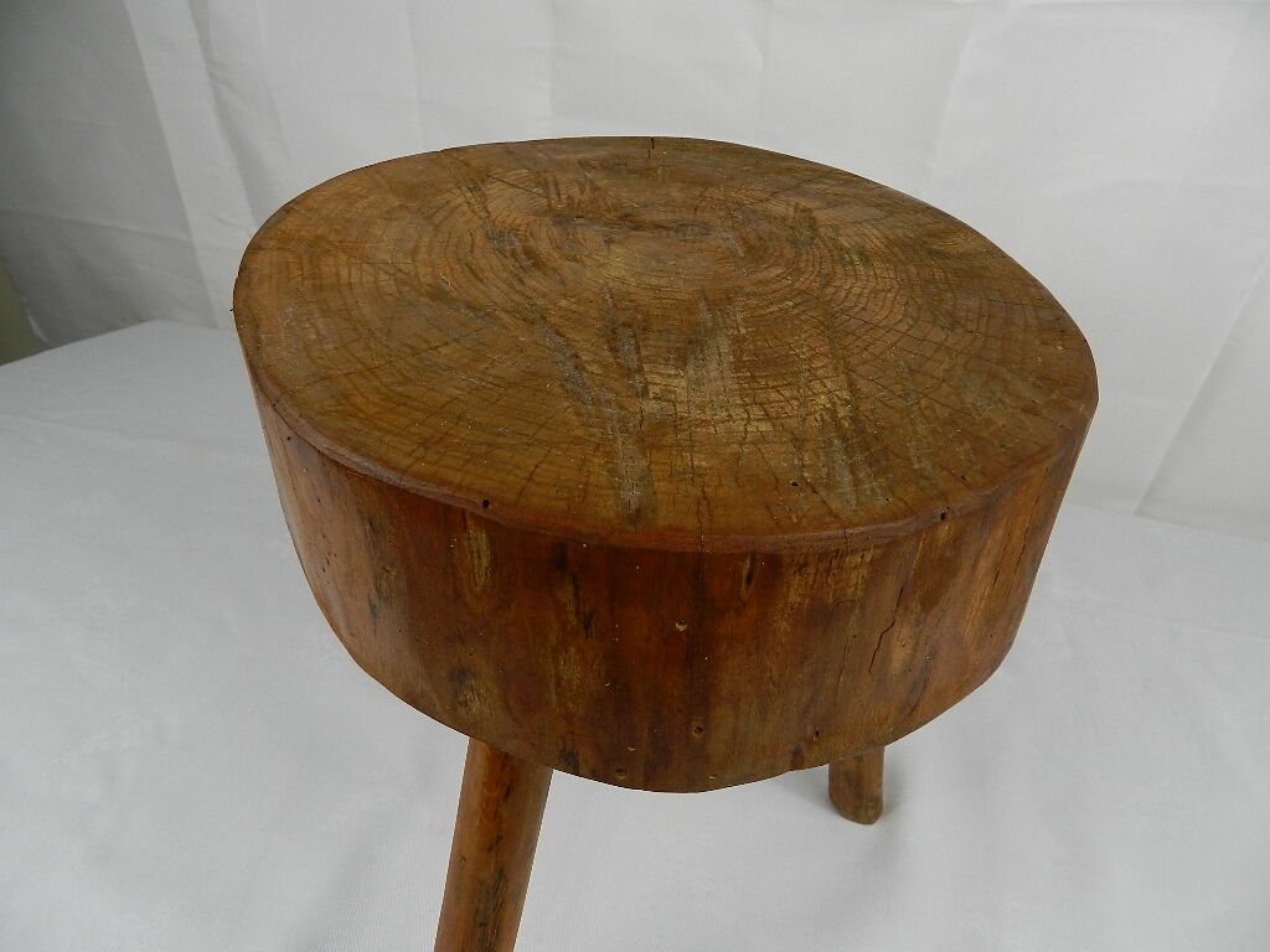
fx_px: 844
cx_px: 635
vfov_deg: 58.9
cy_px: 476
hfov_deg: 73.9
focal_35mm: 23
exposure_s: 1/200
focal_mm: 4
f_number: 3.4
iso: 160
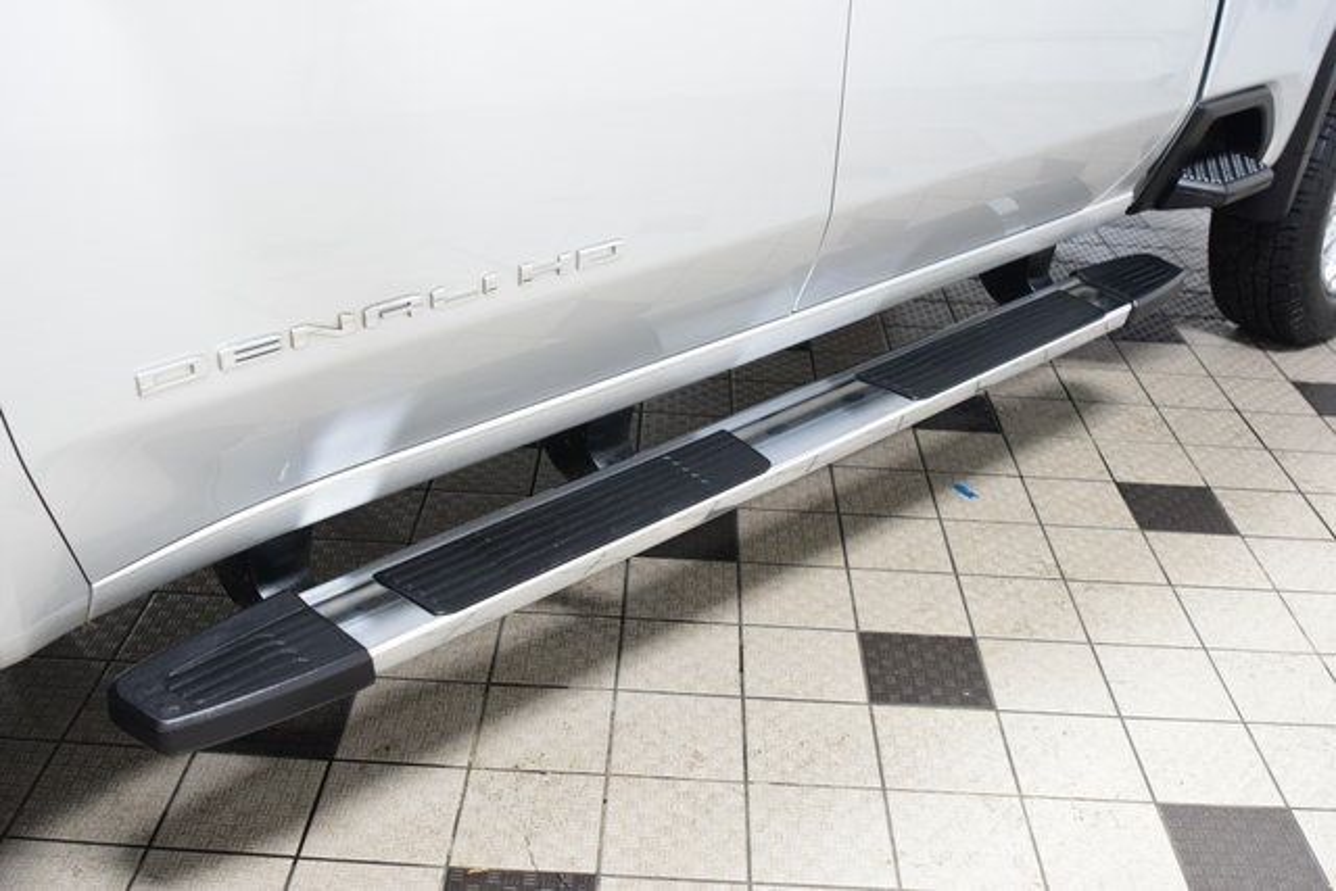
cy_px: 446
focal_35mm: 36
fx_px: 1336
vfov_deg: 36.9
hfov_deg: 53.1
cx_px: 668
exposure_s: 1/60
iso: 1600
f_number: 3.2
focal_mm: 24
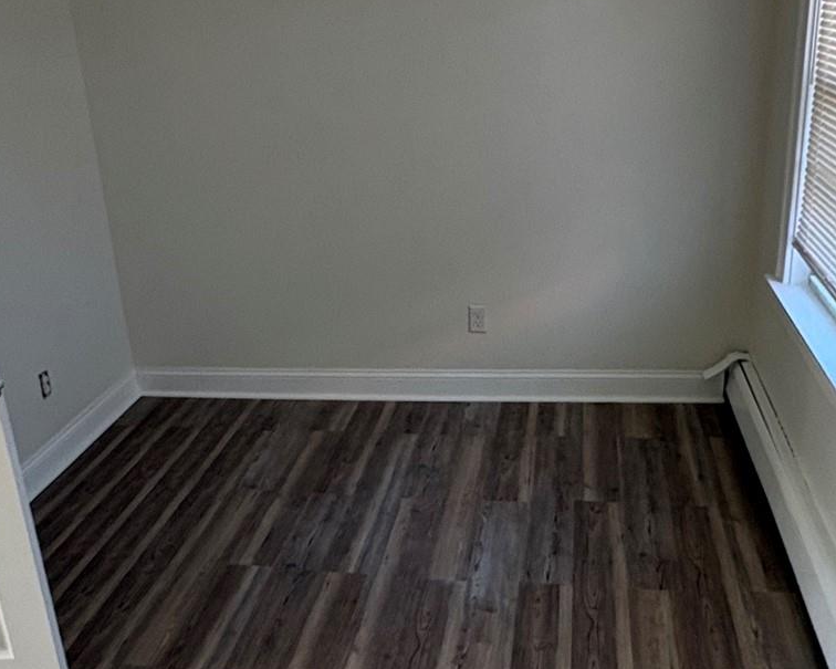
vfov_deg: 40.1
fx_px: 916
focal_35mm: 37
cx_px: 377
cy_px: 326
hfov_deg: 49.0
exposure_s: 1/60
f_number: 2.2
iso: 250
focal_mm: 2.22
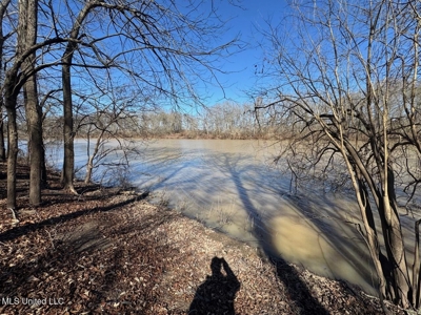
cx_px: 210
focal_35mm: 14
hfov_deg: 102.1
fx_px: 170
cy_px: 158
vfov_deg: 85.7
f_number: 2.2
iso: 50
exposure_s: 1/1420
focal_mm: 2.22
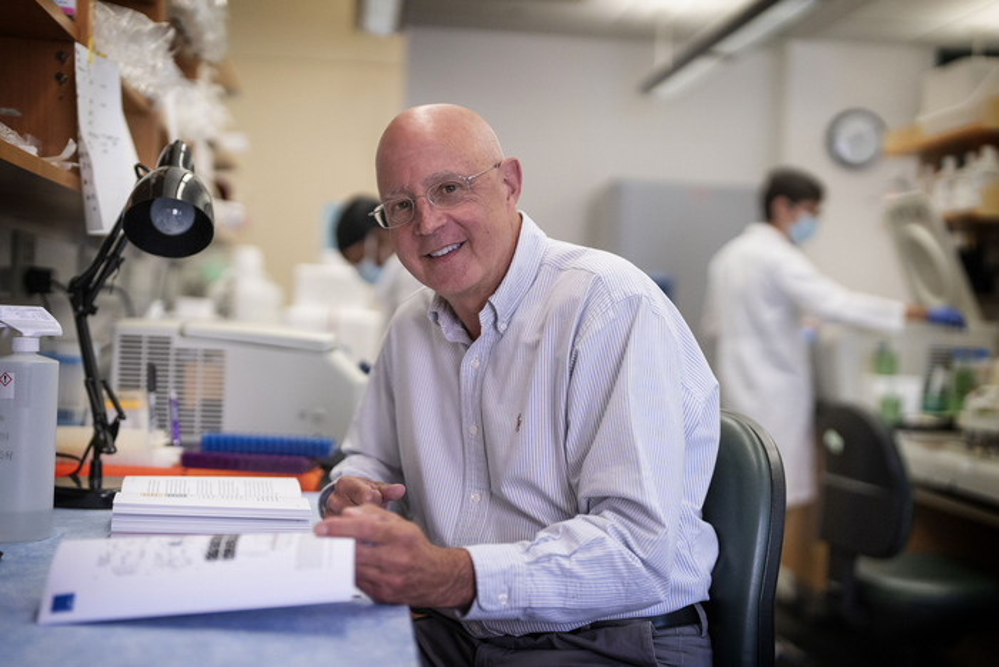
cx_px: 500
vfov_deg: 27.0
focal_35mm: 50
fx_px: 1388
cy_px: 334
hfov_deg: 39.6
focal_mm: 50
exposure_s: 1/2500
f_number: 1.6
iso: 1600
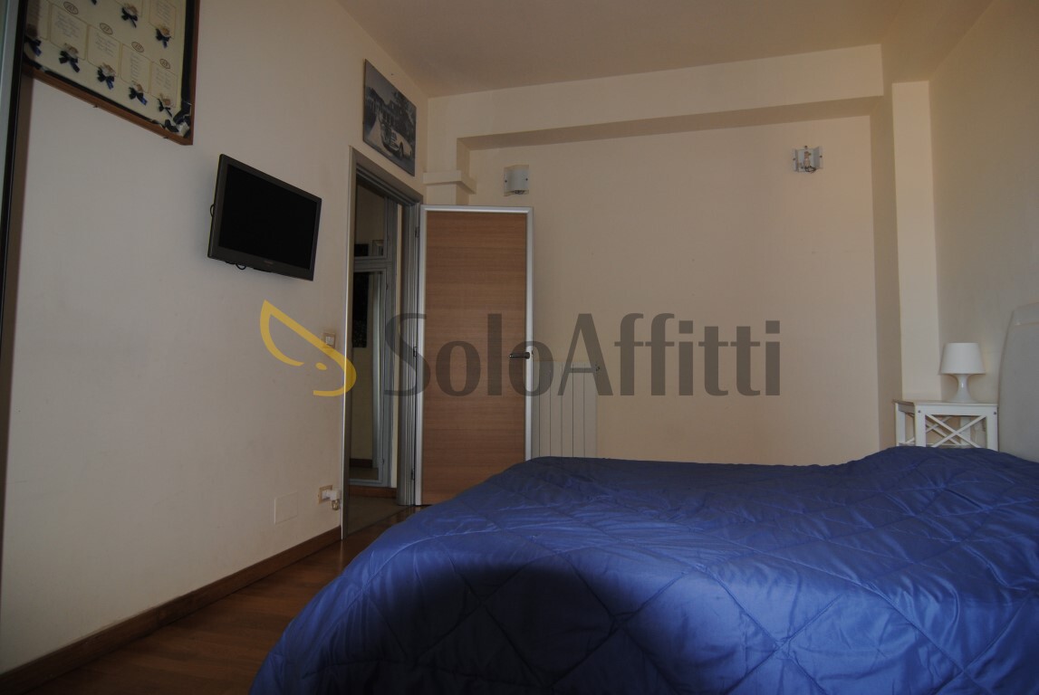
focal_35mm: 21
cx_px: 520
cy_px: 348
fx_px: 607
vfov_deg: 59.6
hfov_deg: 81.1
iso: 200
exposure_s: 1/60
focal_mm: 14
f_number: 4
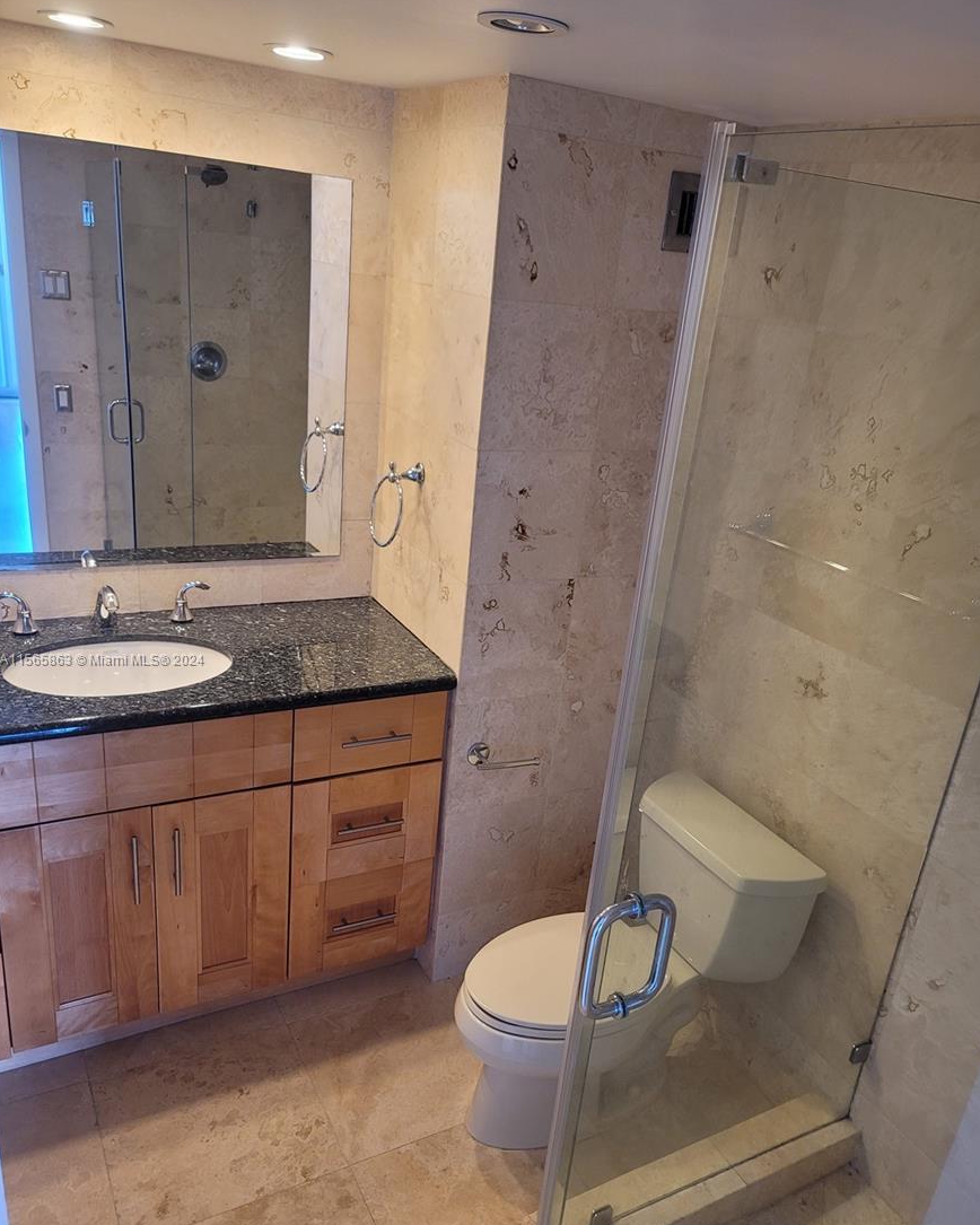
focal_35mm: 27
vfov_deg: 64.0
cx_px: 505
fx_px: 979
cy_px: 660
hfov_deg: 53.2
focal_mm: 7
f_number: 1.8
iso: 250
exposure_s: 1/120
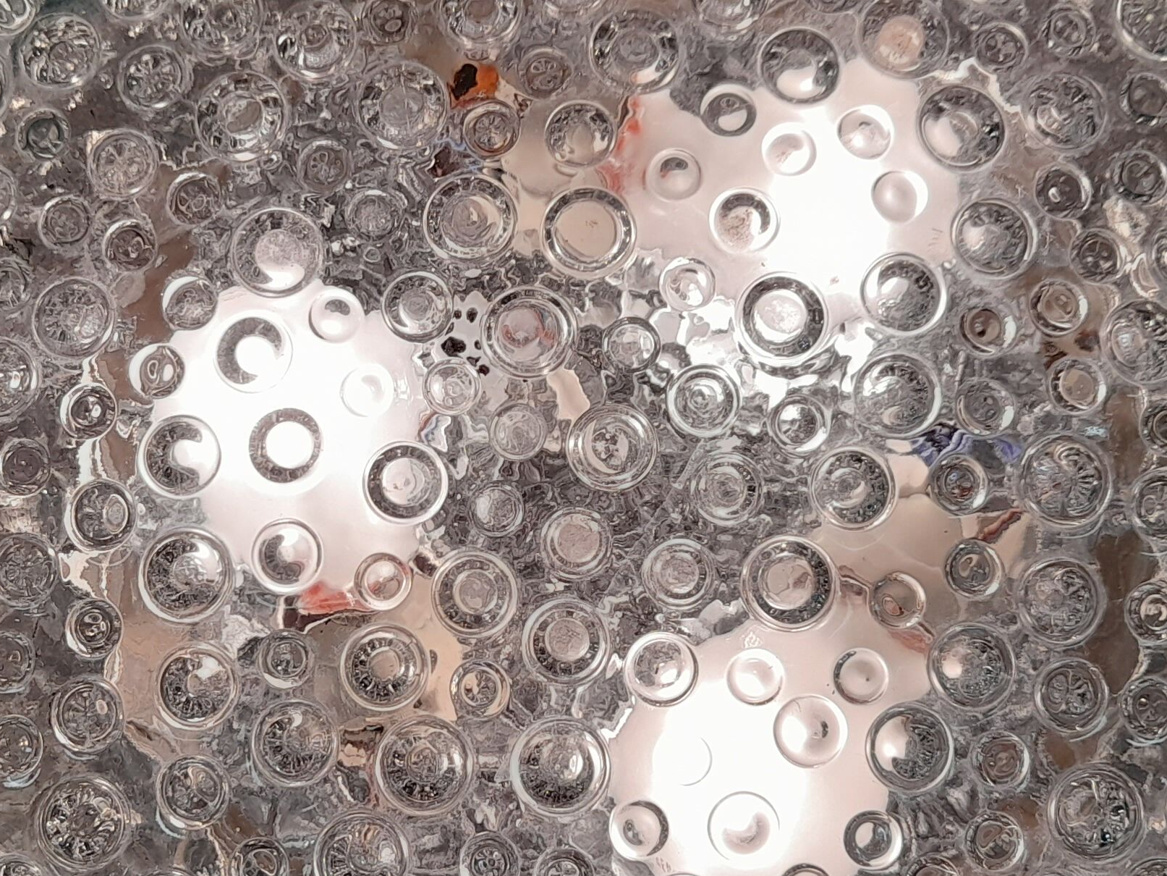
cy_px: 484
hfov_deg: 31.2
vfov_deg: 23.6
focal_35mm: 62
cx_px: 510
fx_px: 2090
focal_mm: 4.6
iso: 32
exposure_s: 1/100
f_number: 2
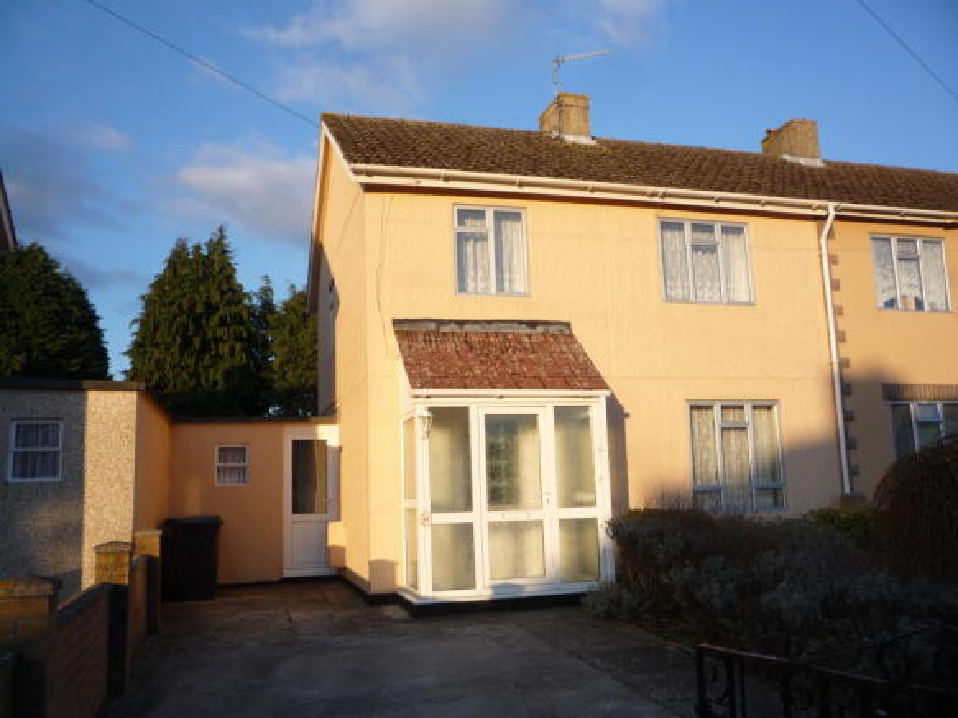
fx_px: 830
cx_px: 479
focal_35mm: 30
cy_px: 359
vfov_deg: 46.8
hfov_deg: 60.0
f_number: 4
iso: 100
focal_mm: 5.2
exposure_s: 1/320
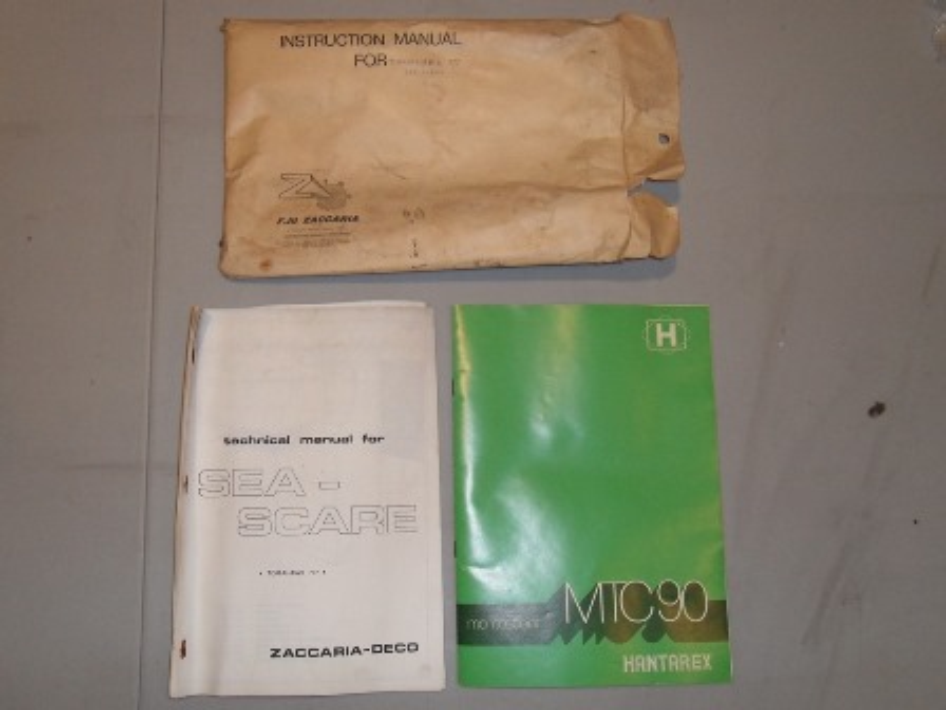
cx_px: 473
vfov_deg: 49.7
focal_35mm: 28
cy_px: 355
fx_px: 765
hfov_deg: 63.4
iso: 200
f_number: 3.4
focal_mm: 5
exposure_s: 1/45
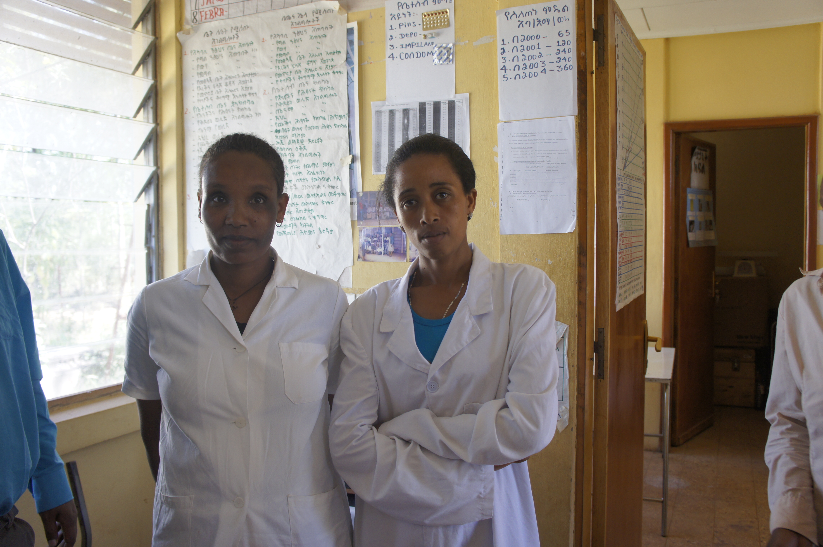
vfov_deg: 43.6
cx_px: 412
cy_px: 274
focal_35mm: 30
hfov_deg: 62.0
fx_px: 685
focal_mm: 20
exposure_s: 1/80
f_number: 4
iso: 320
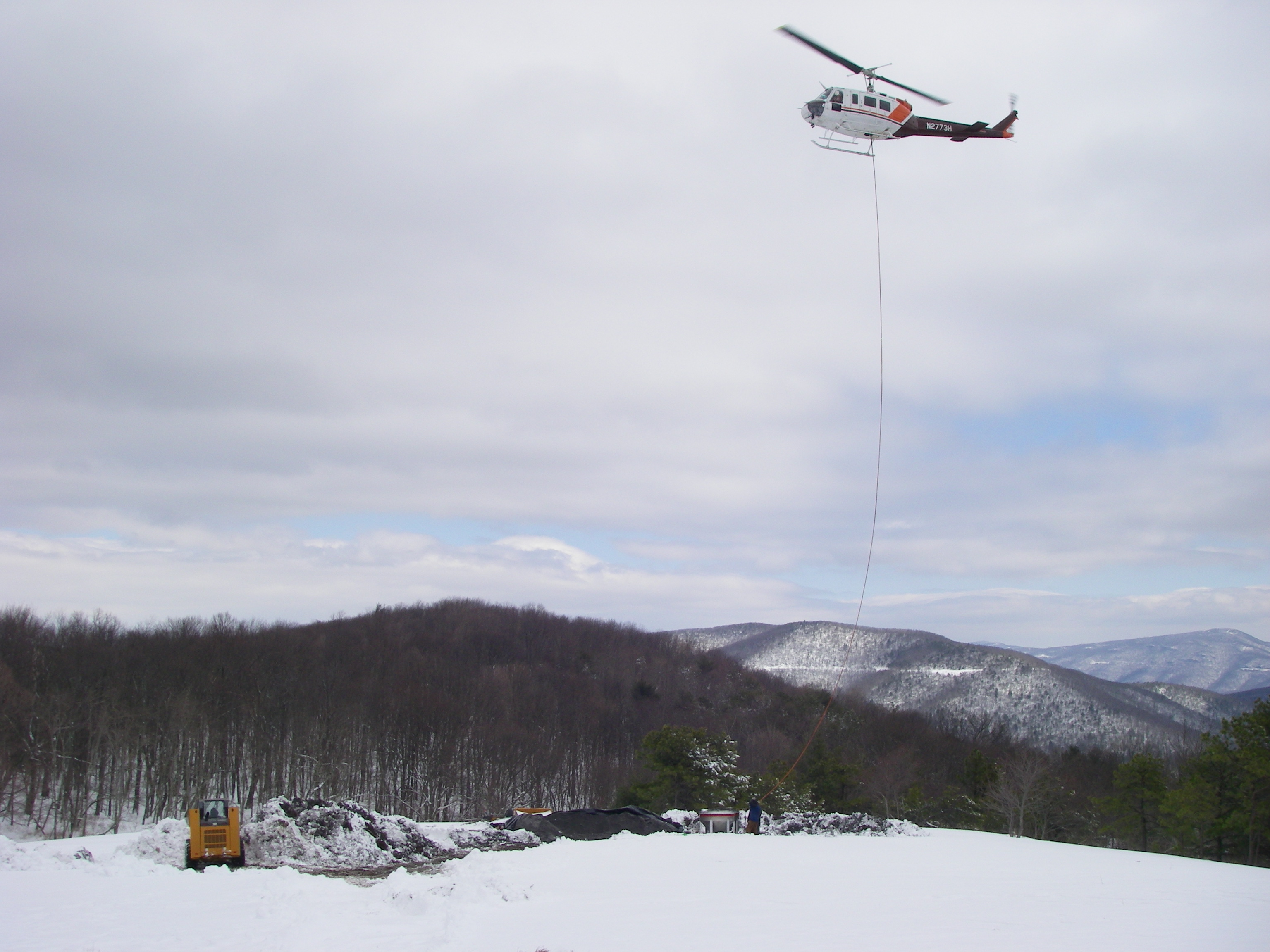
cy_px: 476
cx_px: 635
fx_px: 1394
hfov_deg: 49.0
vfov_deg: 37.7
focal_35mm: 38
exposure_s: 1/320
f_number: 6.6
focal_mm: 6.3
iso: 64
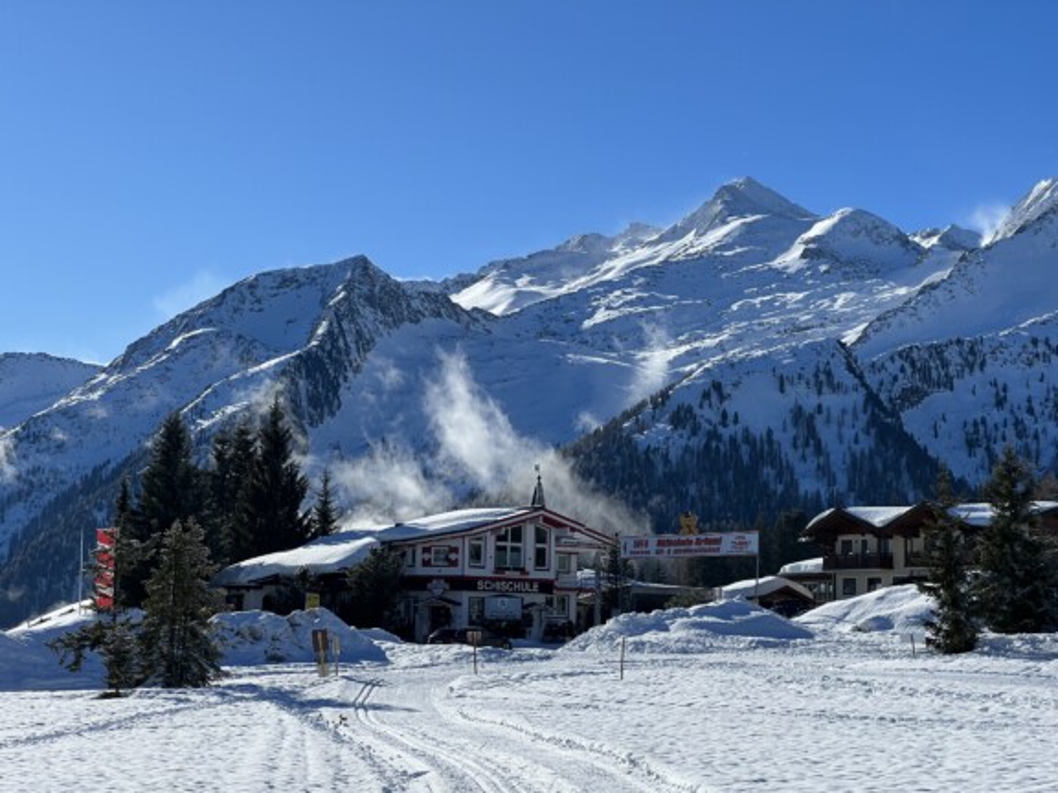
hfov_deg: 25.3
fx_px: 2353
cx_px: 529
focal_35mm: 77
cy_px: 396
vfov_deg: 19.1
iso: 32
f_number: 2.8
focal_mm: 9
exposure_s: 1/1220
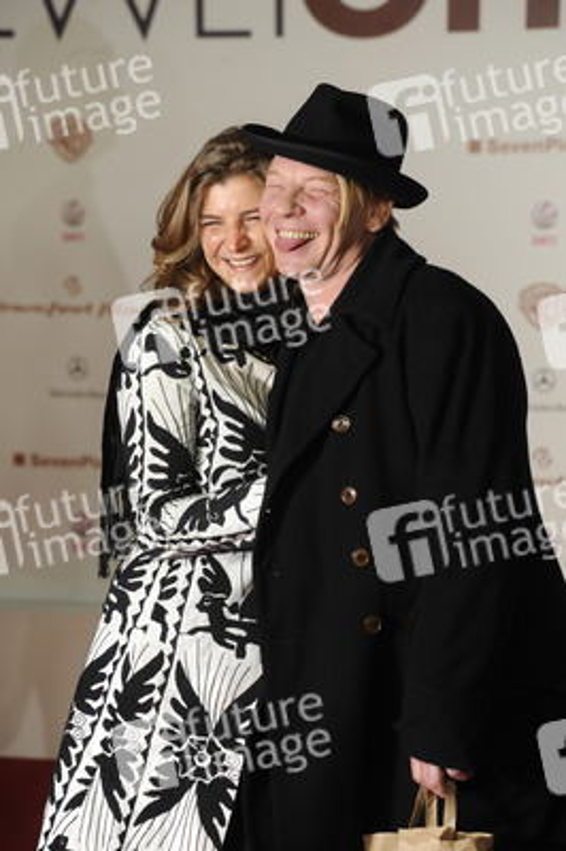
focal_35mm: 130
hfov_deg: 10.5
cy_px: 426
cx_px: 283
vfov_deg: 15.8
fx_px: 3071
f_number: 5.6
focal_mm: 130
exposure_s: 1/80
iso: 800
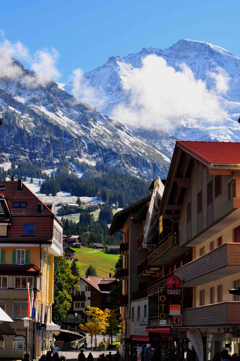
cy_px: 180
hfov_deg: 16.5
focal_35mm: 82
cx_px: 120
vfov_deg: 24.6
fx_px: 827
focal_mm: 55
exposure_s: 1/125
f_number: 14
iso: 200
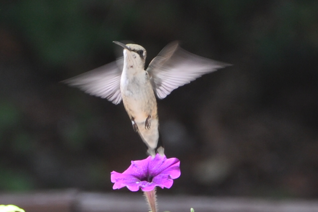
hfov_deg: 13.0
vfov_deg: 8.7
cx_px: 159
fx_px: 1391
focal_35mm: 158
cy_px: 106
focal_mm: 105
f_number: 6.3
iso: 200
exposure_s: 1/160
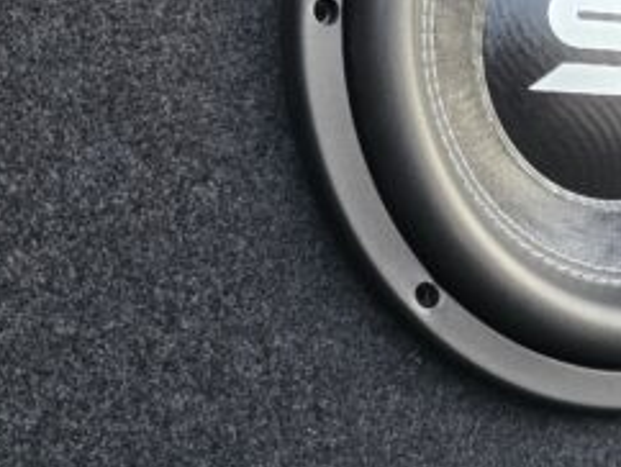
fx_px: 1024
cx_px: 613
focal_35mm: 57
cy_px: 80
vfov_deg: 25.2
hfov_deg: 31.4
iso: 1000
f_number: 1.7
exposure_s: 1/120
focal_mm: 6.3
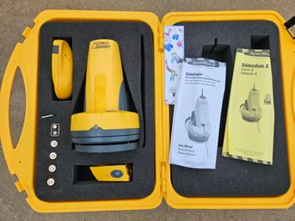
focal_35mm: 23
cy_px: 110
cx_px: 148
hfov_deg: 73.9
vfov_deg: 58.8
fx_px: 196
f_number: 1.8
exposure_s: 1/1606
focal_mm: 5.4
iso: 32
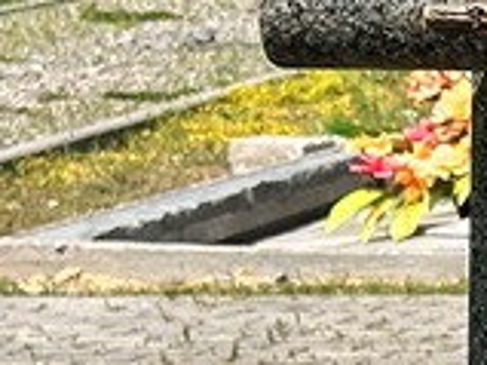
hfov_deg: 5.9
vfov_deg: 4.8
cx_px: 1504
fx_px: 4358
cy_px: 442
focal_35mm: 310
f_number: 1.78
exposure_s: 1/3155
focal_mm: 6.86
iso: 64
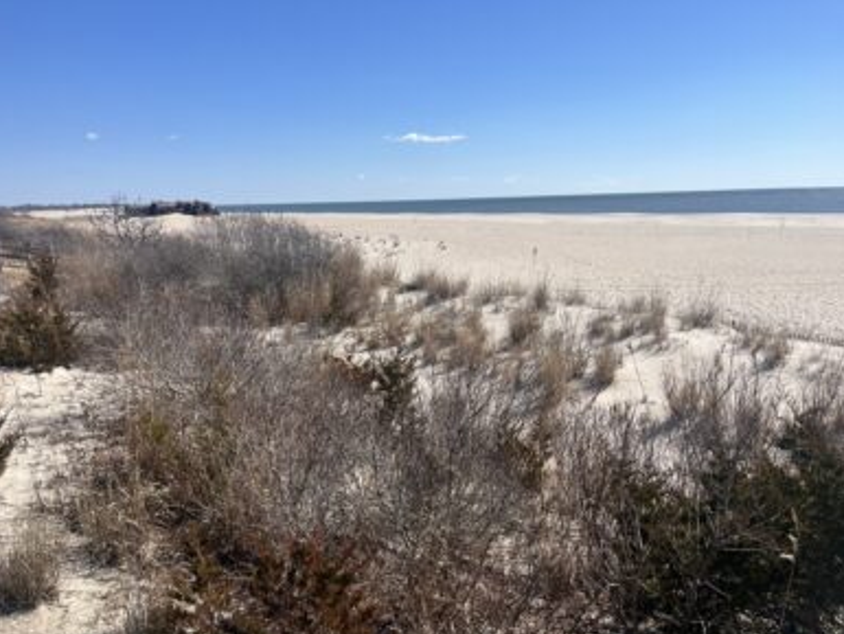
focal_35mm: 27
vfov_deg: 51.4
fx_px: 659
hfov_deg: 65.3
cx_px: 417
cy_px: 325
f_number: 1.6
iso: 50
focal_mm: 5.1
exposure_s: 1/5076
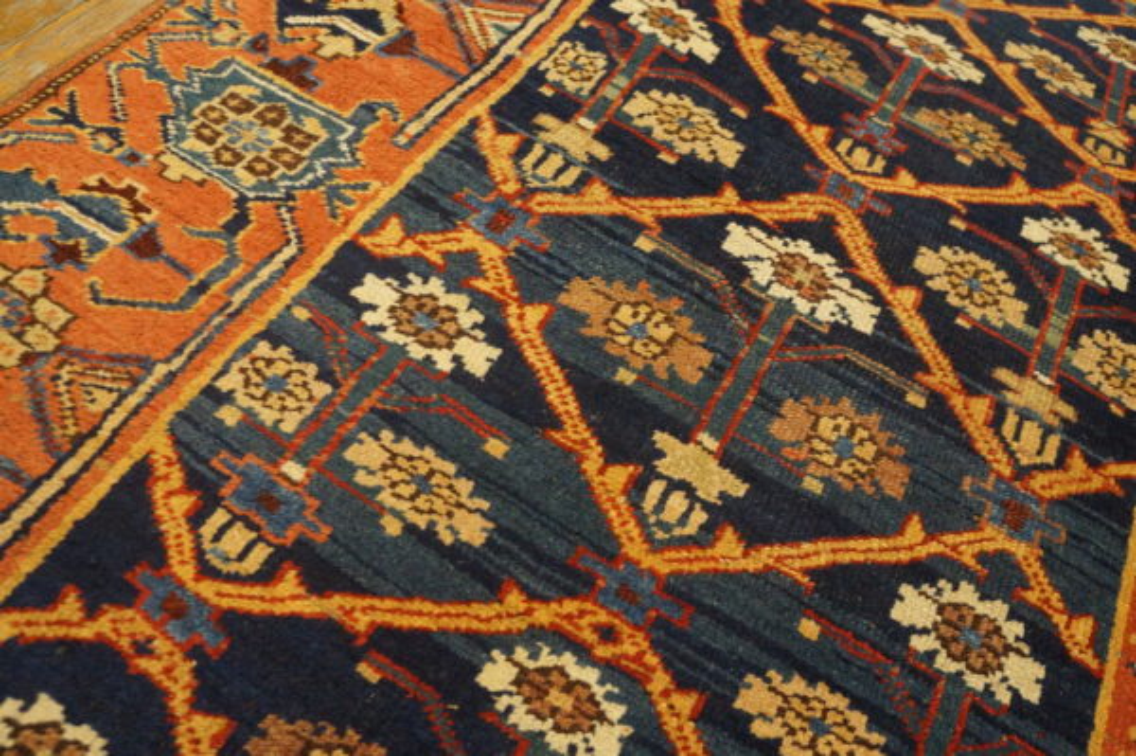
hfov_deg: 67.4
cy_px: 378
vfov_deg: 47.9
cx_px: 568
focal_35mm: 27
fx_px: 851
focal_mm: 18
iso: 3200
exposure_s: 1/160
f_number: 4
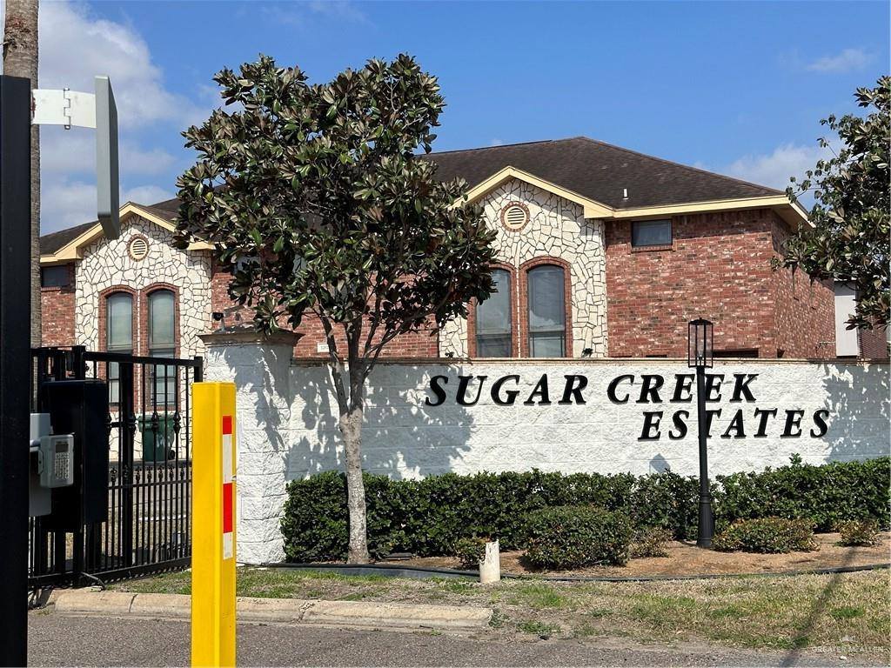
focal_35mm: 48
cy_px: 334
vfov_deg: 30.3
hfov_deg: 39.7
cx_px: 446
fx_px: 1235
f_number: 1.78
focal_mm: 6.86
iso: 64
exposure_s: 1/8197
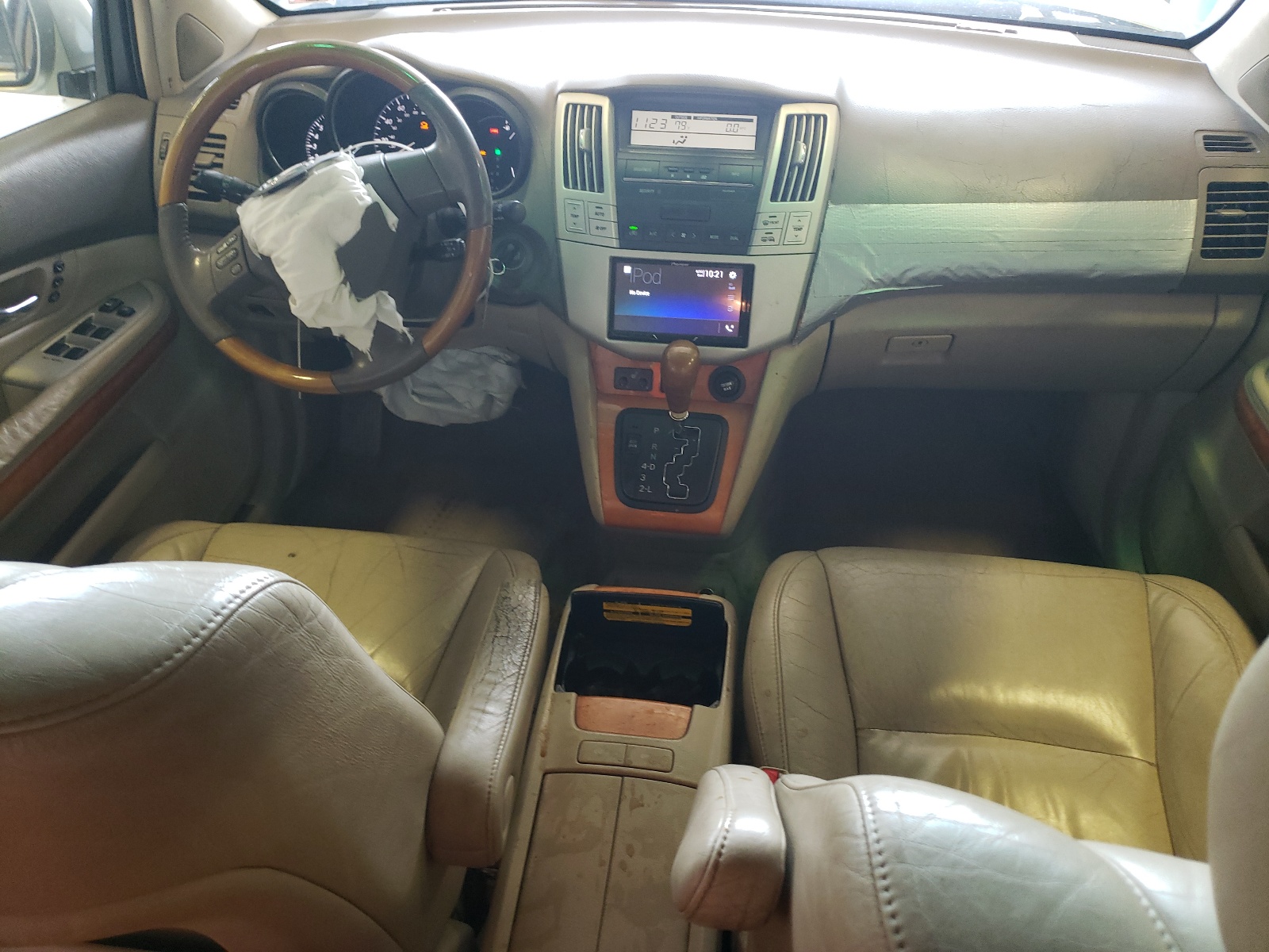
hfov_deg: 67.3
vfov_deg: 53.1
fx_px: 953
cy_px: 476
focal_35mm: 26
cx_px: 634
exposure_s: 1/50
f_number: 1.5
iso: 117
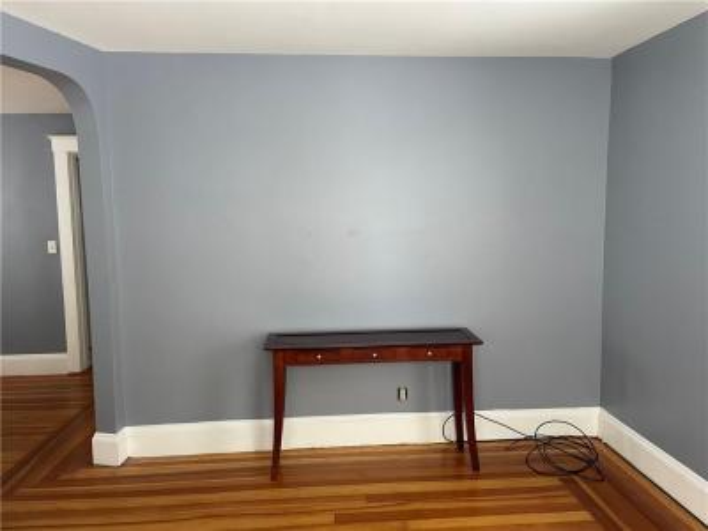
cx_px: 354
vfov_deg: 53.1
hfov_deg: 67.3
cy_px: 266
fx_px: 532
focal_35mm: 26
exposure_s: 1/60
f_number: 1.6
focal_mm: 4.2
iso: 160
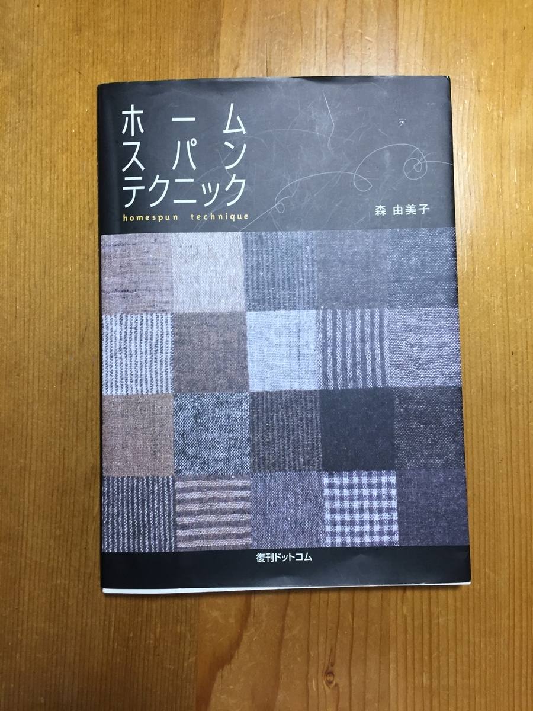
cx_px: 266
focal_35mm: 29
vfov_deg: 61.7
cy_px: 356
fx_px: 595
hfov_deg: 48.2
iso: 100
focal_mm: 4.15
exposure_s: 1/30
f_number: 2.2
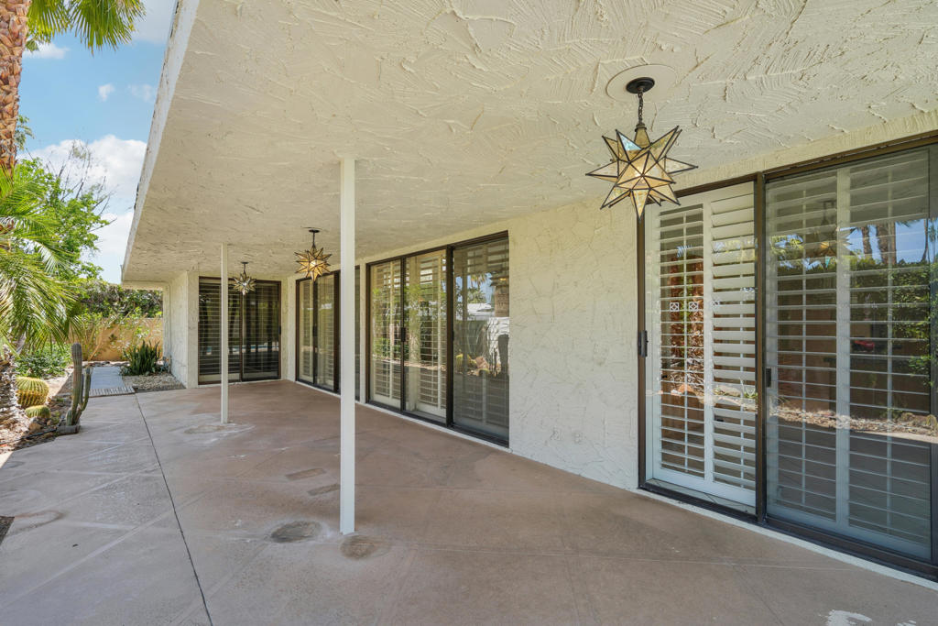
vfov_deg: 73.8
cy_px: 313
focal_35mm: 16
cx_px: 469
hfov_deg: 96.7
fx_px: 417
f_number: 8
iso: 100
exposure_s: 1/40
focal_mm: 16
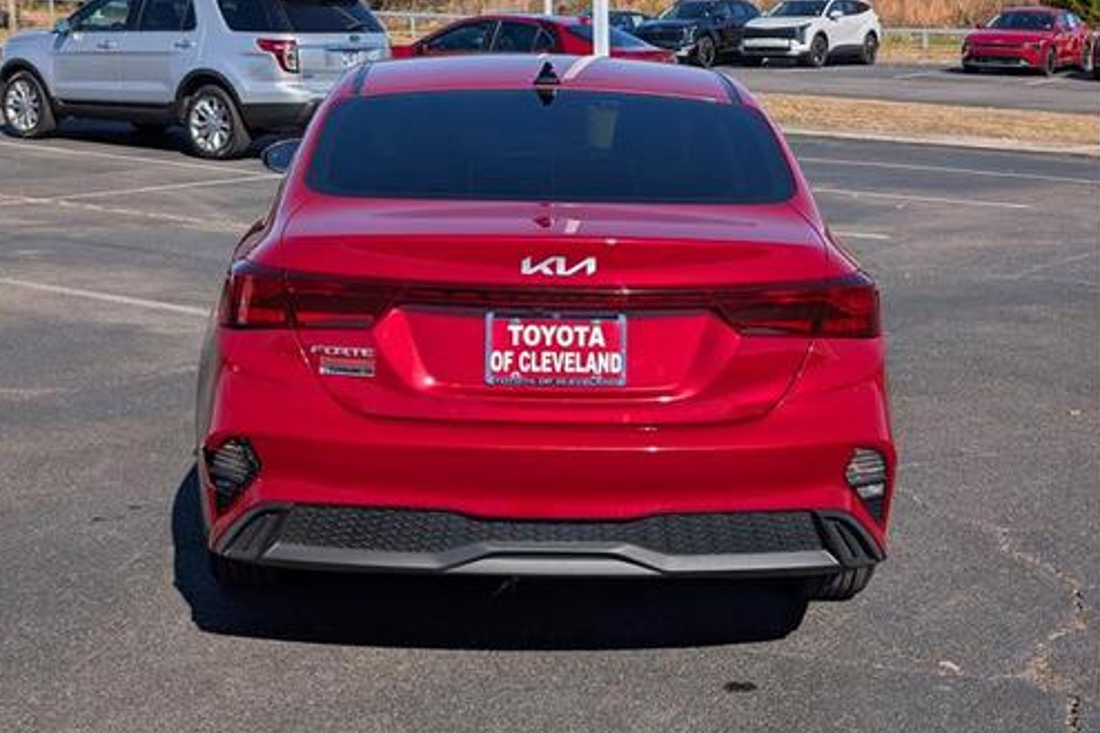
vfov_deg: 25.9
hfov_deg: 38.2
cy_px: 314
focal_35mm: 52
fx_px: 1588
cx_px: 546
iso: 21
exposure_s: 1/2500
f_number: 1.68
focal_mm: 6.9
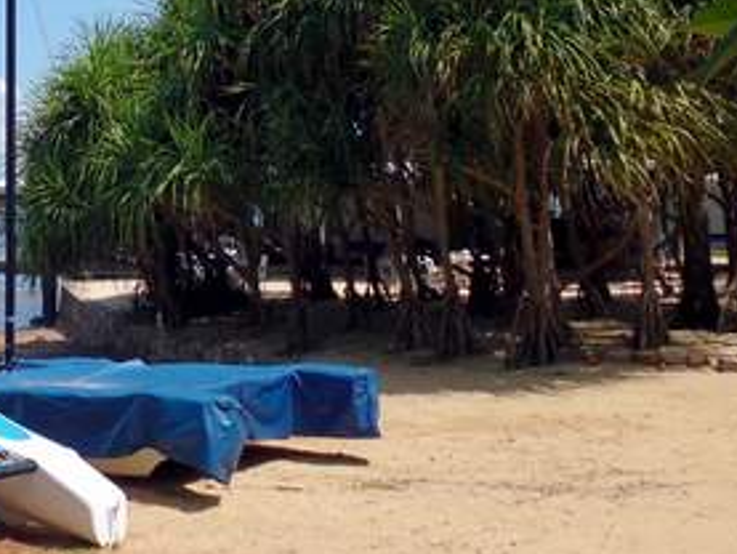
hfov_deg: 33.6
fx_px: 1108
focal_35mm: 52
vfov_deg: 27.1
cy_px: 59
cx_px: -5
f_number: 9
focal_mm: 4.3
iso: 160
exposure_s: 1/160
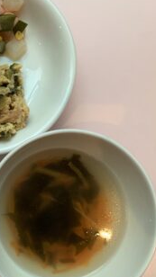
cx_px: -33
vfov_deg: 44.6
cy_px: 143
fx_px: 339
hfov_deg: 23.6
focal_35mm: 46
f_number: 1.8
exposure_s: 1/121
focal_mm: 4.25
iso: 100
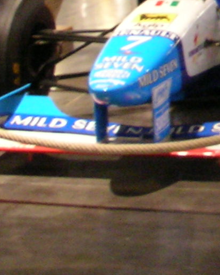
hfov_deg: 8.4
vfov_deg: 10.8
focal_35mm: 171
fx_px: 1393
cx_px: 485
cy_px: -150
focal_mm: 5.8
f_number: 3
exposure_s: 1/1.7
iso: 200
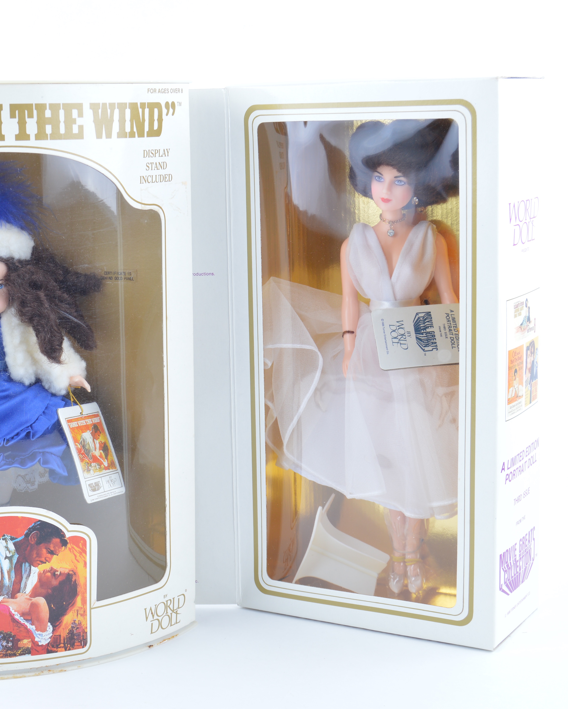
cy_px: 355
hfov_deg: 22.3
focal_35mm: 68
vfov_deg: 27.9
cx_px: 156
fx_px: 1429
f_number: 7.1
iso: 100
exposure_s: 1/30
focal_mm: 32
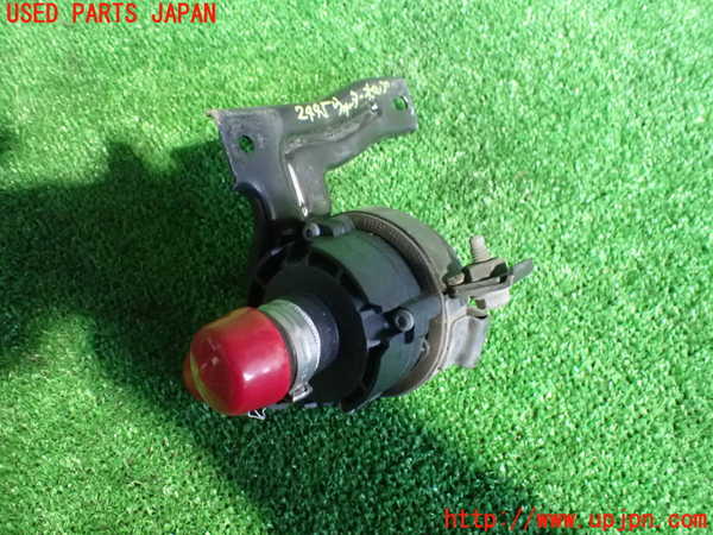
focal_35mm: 30
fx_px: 618
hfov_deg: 60.0
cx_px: 356
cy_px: 268
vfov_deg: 46.8
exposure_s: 1/25
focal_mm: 5.4
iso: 1600
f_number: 2.3
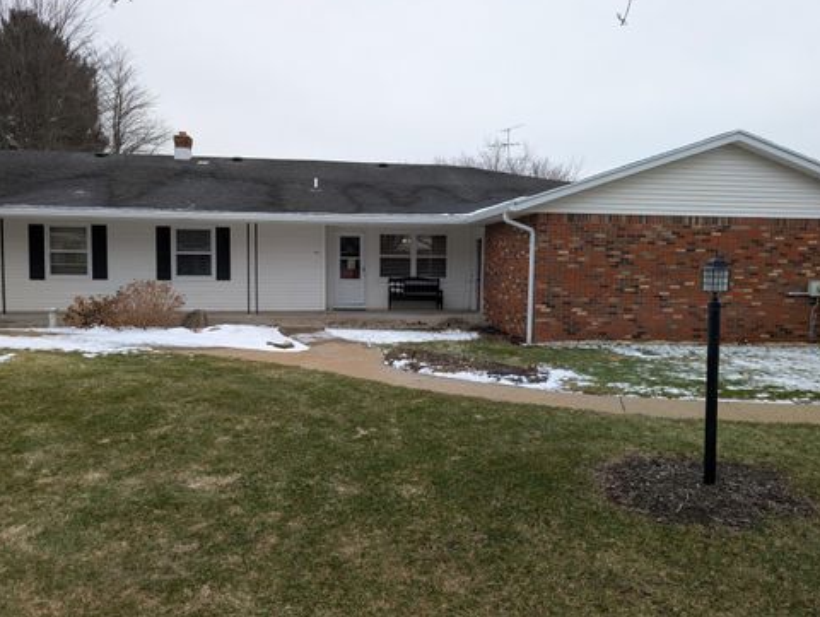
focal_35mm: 25
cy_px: 299
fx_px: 593
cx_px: 410
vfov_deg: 55.0
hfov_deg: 69.3
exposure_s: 1/272
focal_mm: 6.9
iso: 21
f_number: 1.68
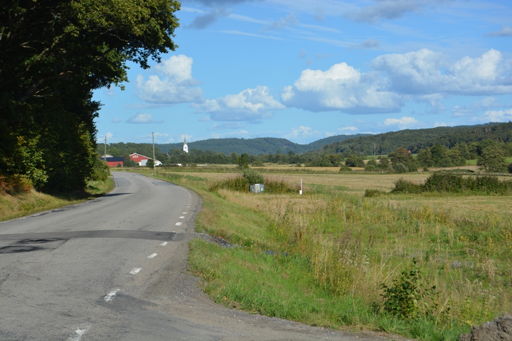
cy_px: 170
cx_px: 256
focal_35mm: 82
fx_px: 1173
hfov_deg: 24.6
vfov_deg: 16.6
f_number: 8
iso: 100
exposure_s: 1/250
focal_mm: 55
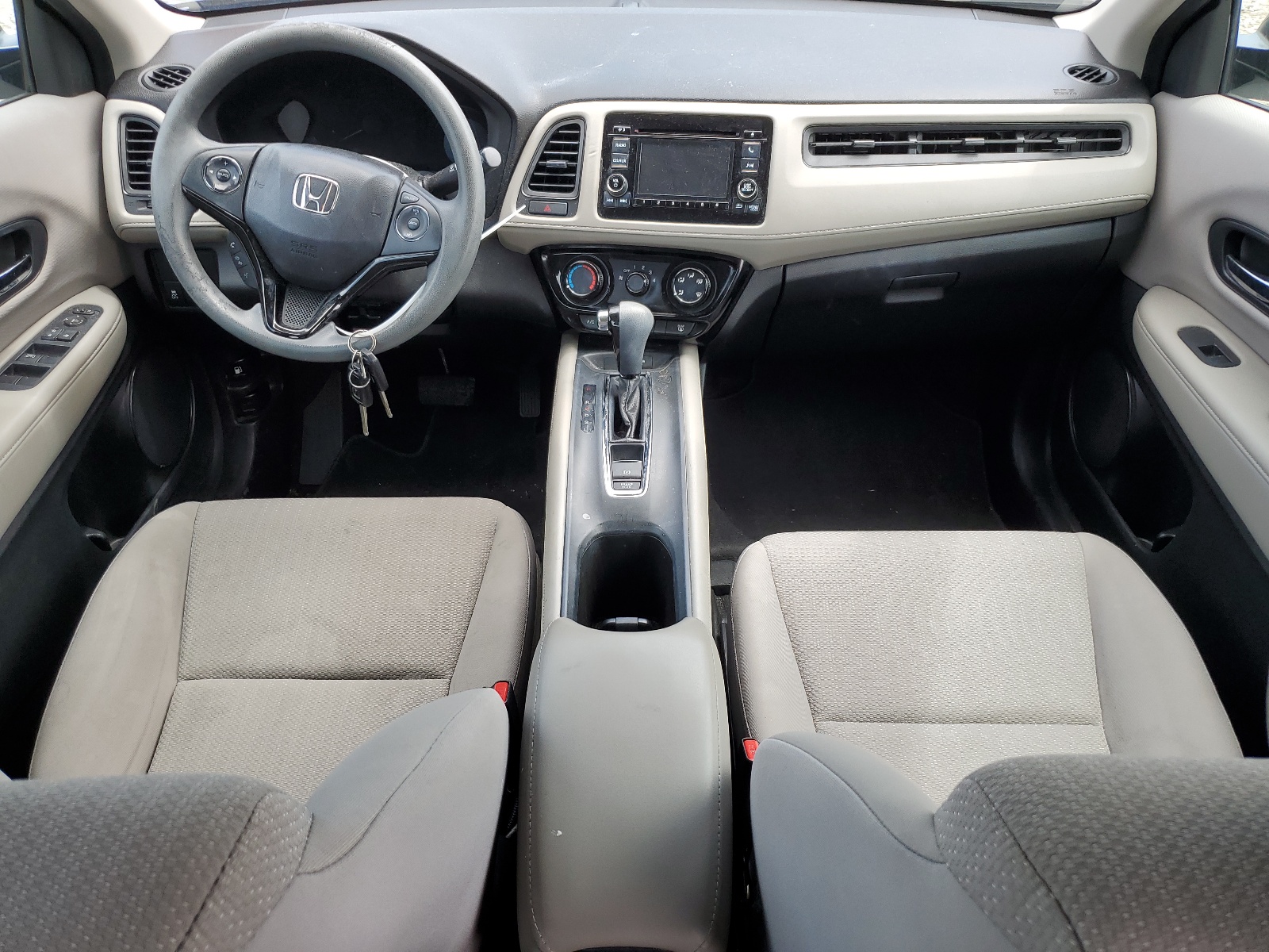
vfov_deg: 53.1
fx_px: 953
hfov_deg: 67.3
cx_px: 634
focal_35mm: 26
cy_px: 476
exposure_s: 1/323
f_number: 1.5
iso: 50
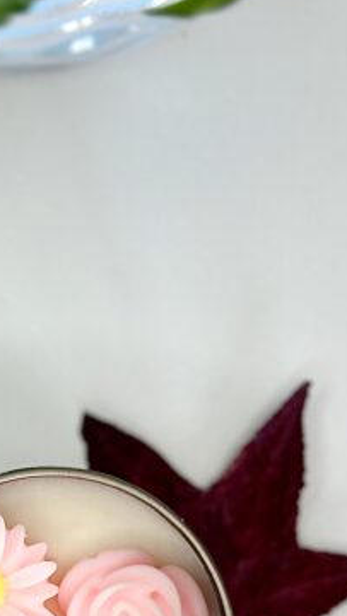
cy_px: 635
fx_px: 1898
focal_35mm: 116
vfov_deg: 18.0
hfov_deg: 10.4
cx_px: 51
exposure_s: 1/222
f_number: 1.78
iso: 80
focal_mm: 6.86
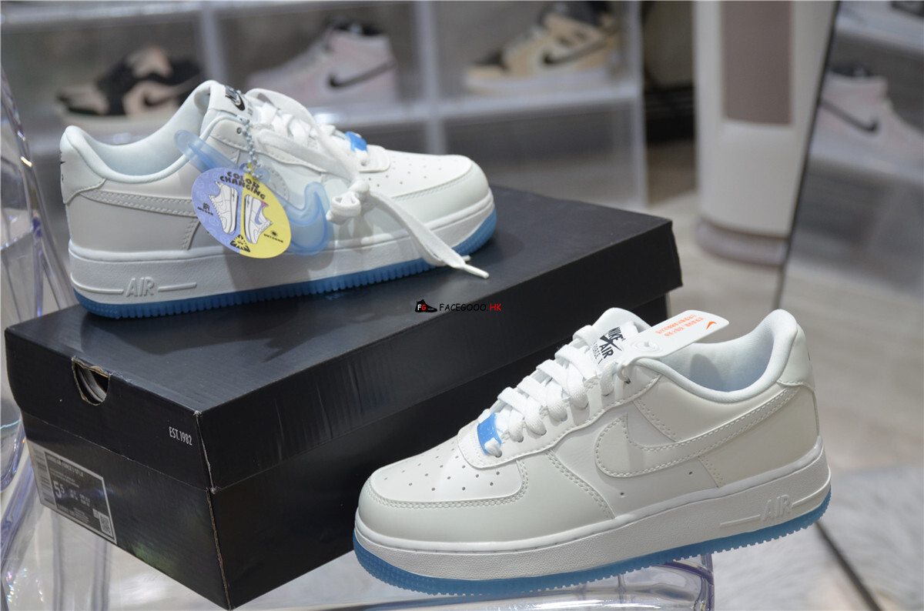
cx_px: 462
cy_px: 306
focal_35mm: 72
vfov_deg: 18.8
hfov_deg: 28.1
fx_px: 1844
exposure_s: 1/125
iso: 320
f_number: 5.6
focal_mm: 48
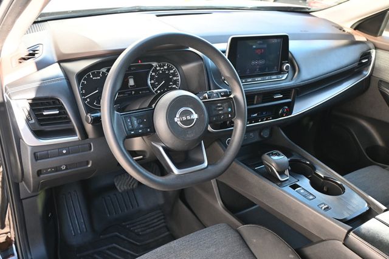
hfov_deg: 58.4
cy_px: 130
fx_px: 348
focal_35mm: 32
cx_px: 194
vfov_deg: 40.8
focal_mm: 21.5
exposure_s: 1/125
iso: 720
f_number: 4
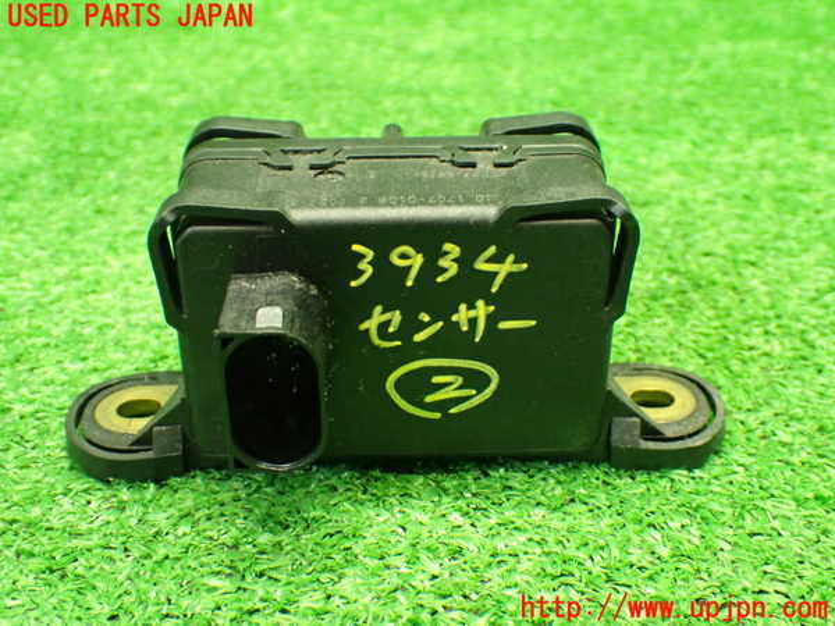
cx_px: 418
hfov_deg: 42.9
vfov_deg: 32.9
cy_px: 313
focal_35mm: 44
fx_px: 1061
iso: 1000
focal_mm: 7.84
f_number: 2.9
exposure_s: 1/40
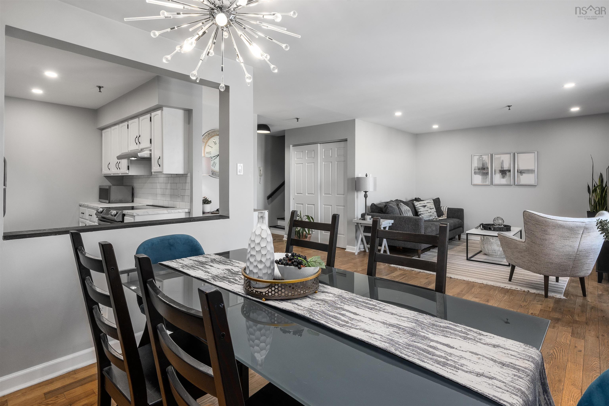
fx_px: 304
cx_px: 304
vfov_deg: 67.4
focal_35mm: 18
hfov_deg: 90.0
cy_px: 203
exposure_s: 1/8
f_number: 9
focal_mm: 12
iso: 320
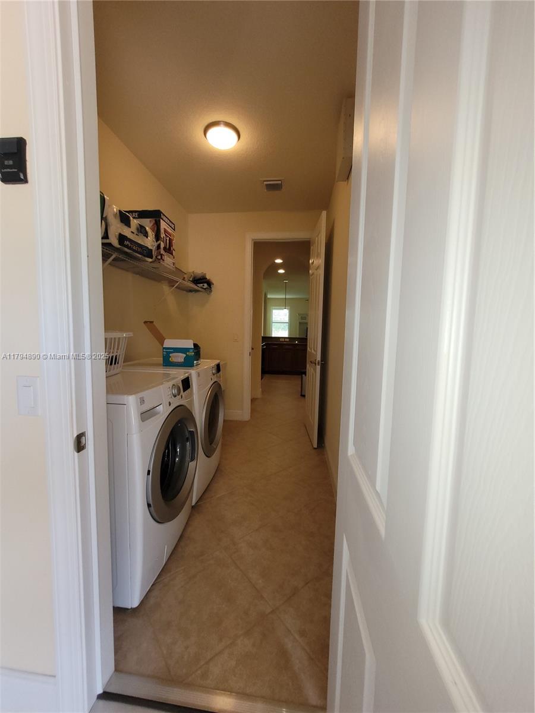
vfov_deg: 106.2
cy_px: 356
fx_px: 268
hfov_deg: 89.9
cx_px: 268
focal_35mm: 13
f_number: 2.2
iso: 64
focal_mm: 1.74
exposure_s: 1/60
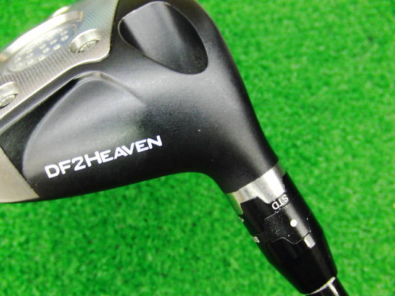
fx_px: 422
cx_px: 198
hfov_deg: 50.1
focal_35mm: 37
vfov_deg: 38.7
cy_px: 148
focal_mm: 6.42
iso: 400
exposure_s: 1/15
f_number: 3.6
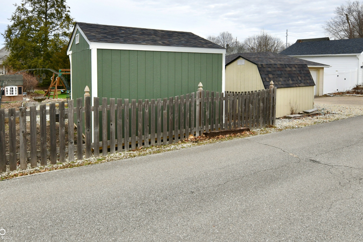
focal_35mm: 19
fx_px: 192
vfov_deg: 62.8
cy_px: 79
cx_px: 231
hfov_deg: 84.9
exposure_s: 1/320
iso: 400
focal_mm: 14
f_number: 9
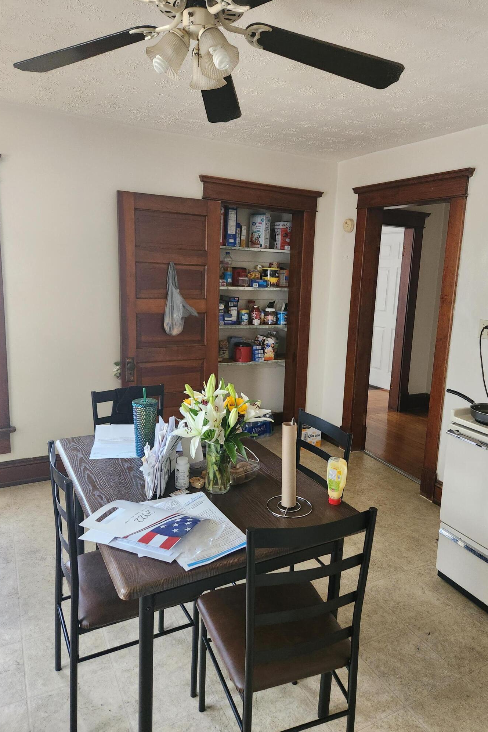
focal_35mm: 24
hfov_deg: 53.1
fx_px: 488
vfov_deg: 73.7
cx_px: 259
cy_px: 366
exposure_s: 1/120
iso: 500
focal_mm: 5.4
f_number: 1.8
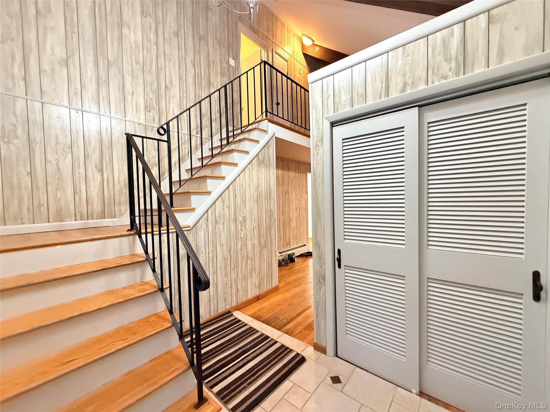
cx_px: 275
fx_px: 222
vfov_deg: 85.7
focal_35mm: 14
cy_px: 206
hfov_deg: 102.1
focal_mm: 2.22
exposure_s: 1/40
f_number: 2.2
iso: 1600
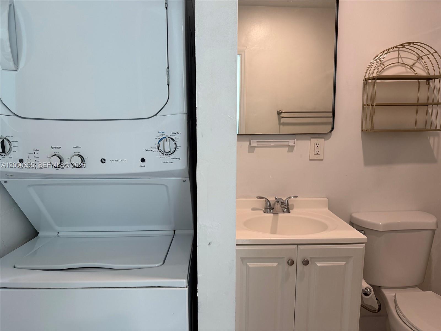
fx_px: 306
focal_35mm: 24
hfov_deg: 71.6
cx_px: 220
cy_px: 166
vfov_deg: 56.8
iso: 200
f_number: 1.78
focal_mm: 6.76
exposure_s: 1/120
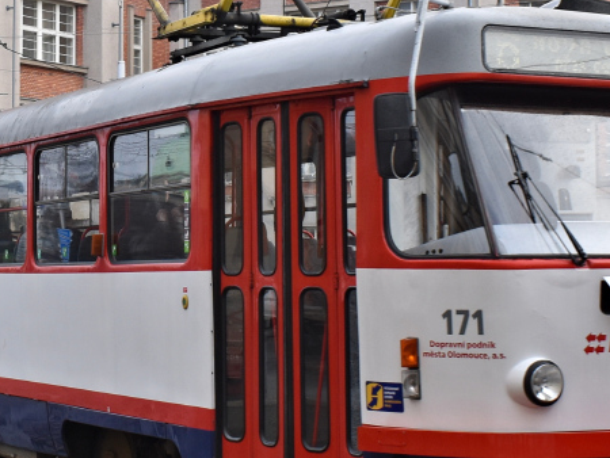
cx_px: 236
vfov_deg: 14.8
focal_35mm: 100
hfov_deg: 19.6
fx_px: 1763
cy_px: 135
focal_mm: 24
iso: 320
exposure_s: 1/250
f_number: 7.1
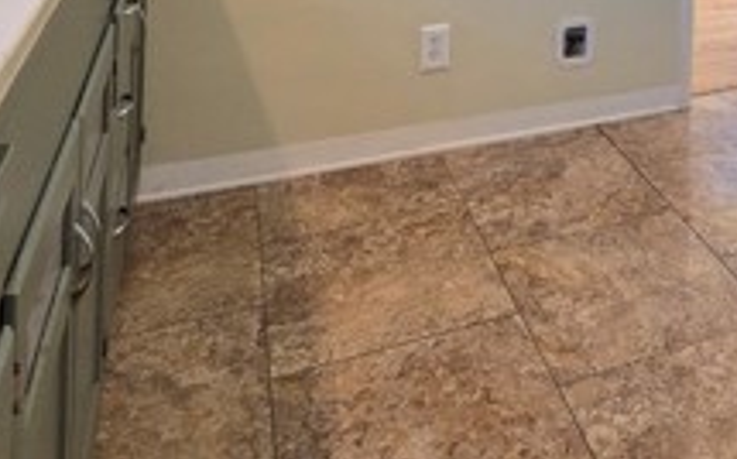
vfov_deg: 23.9
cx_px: 682
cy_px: -250
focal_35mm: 41
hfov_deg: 43.5
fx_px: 823
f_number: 2.2
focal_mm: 2.2
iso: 125
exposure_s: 1/60
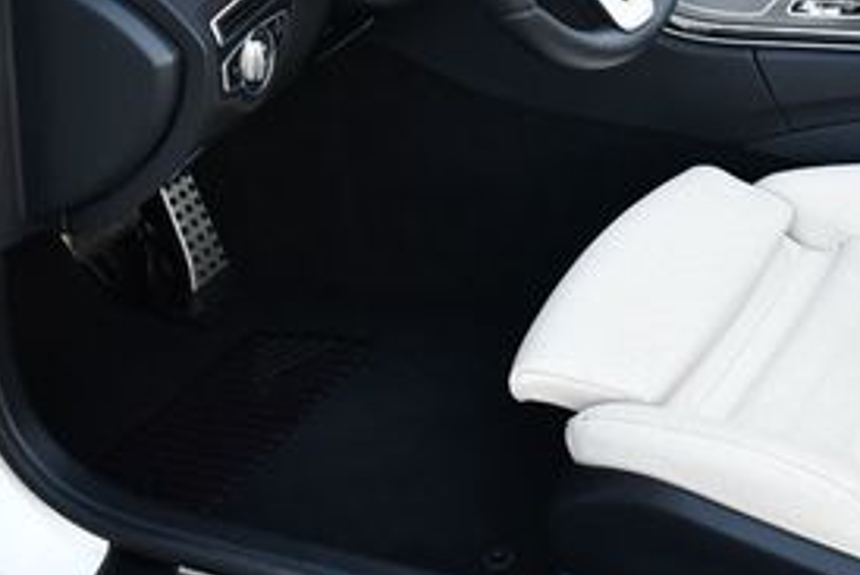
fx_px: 2008
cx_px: 926
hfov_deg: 22.9
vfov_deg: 16.0
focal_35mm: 84
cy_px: 19
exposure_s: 1/250
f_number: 3.5
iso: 500
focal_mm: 18
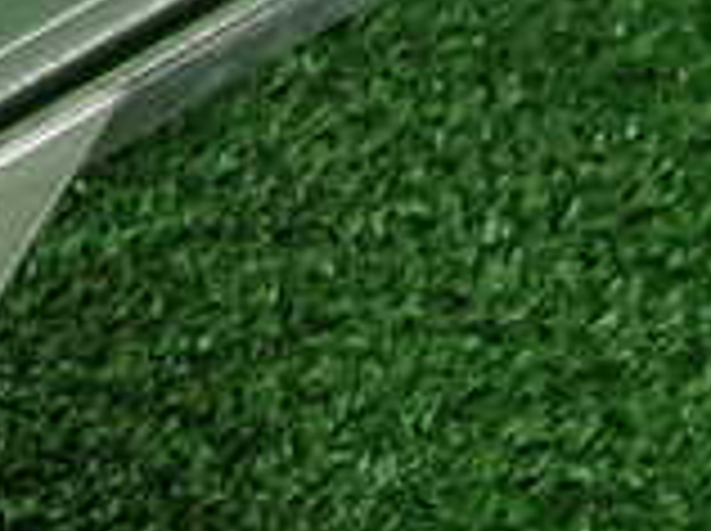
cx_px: -122
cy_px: -108
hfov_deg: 19.6
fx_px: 1948
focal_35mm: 95
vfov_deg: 15.0
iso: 100
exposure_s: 1/80
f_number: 2
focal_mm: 4.5
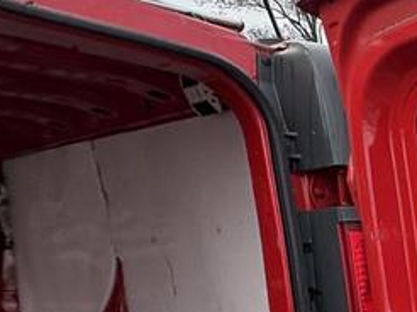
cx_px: 653
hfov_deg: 25.8
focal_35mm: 51
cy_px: 297
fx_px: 614
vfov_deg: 27.2
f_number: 2.2
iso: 64
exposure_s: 1/128
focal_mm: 2.22
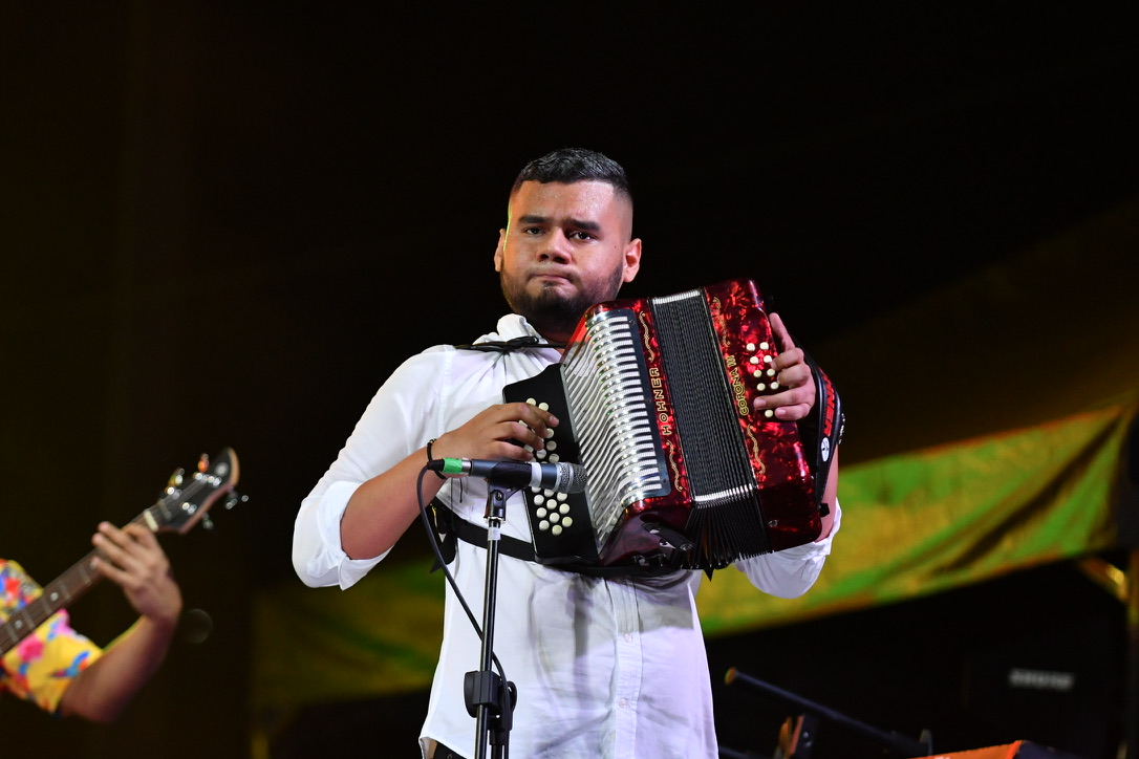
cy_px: 380
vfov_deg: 6.8
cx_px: 570
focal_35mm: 202
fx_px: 6391
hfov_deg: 10.2
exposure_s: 1/1600
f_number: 2.8
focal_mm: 135
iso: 2000
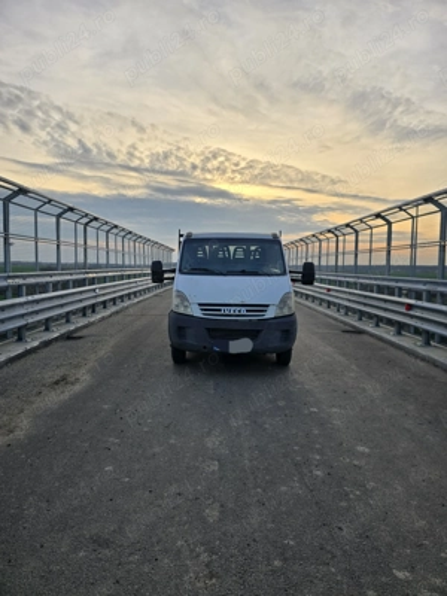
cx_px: 224
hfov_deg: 58.9
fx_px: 396
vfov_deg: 73.9
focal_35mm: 23
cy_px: 298
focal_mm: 6.3
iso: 12
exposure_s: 1/625
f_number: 1.7
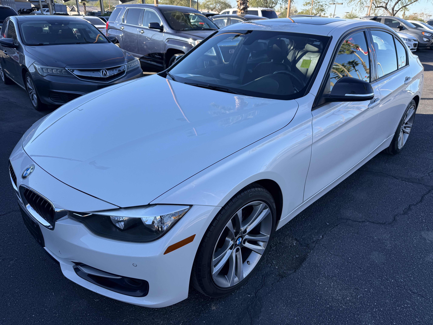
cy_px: 162
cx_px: 216
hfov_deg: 71.6
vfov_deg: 56.8
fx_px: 300
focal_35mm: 24
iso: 80
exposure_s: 1/1122
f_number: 1.78
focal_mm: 6.76
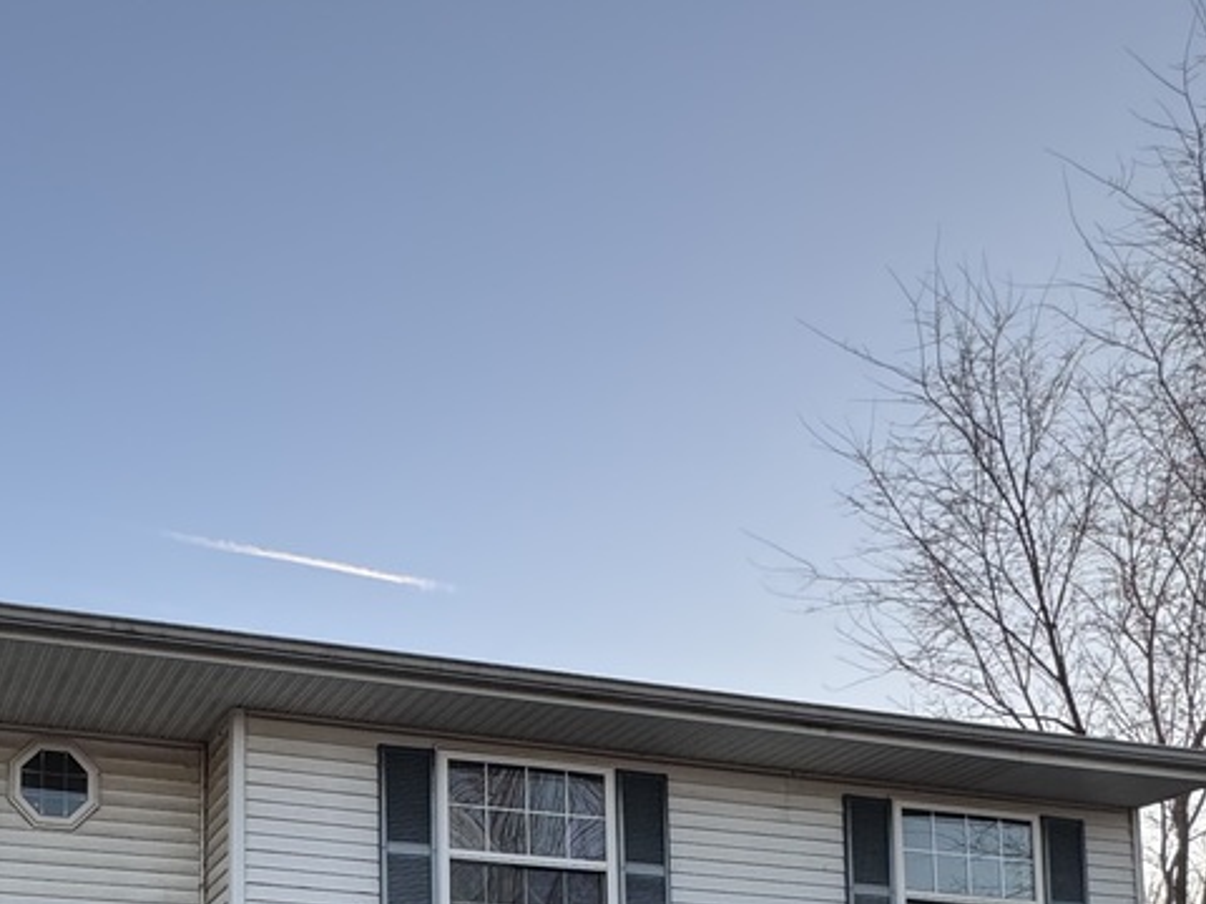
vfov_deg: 28.9
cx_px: 171
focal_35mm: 42
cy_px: 1130
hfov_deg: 41.9
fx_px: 1463
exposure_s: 1/122
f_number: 2.2
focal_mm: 2.22
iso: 40
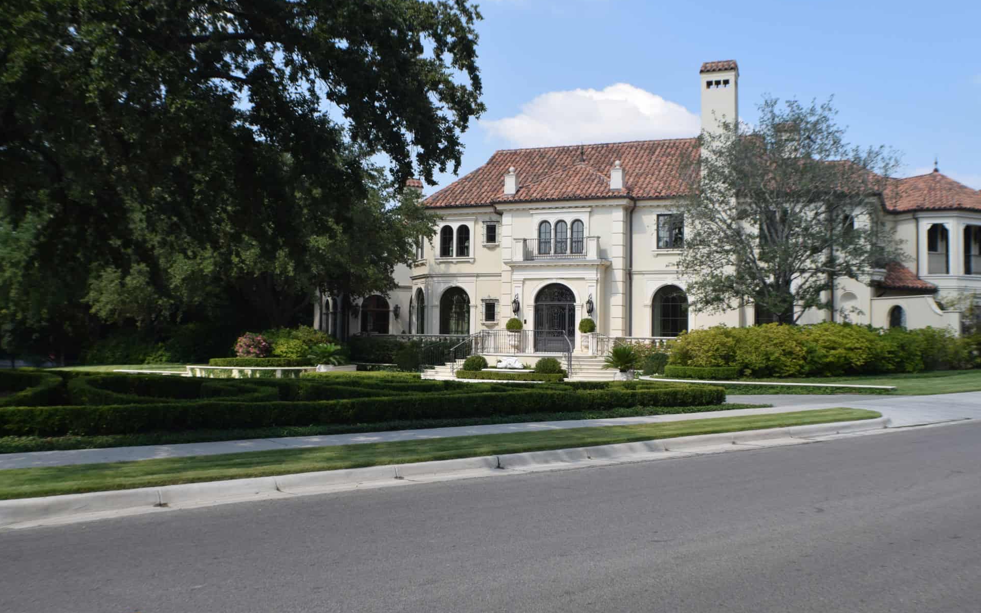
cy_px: 288
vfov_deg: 26.3
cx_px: 490
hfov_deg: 41.1
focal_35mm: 49
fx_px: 1310
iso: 200
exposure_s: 1/320
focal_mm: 32
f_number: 9
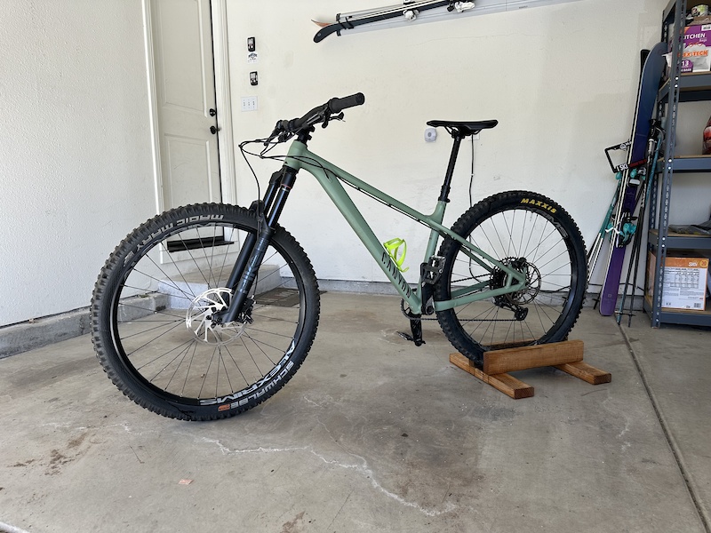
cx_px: 356
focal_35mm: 24
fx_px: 493
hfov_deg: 71.6
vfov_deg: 56.8
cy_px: 266
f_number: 1.78
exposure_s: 1/541
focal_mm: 6.86
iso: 80
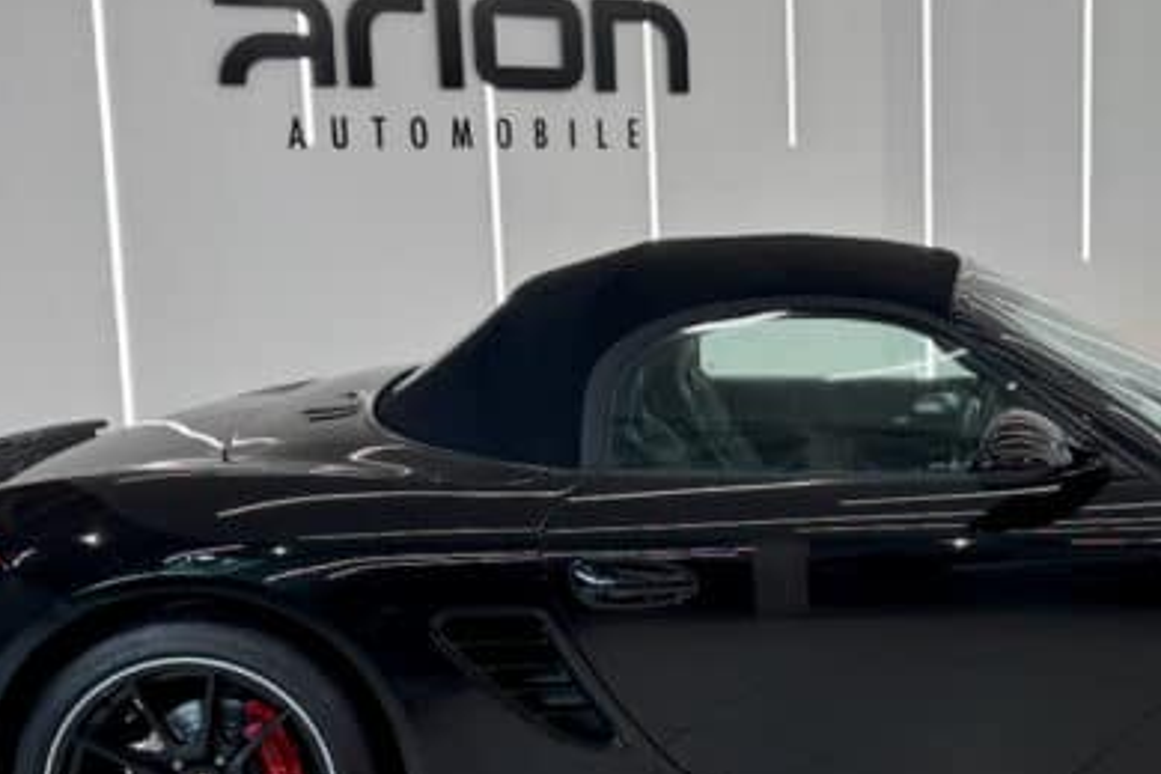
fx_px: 1645
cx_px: 875
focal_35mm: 51
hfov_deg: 37.9
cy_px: 397
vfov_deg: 26.5
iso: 80
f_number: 1.78
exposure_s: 1/100
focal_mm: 6.76
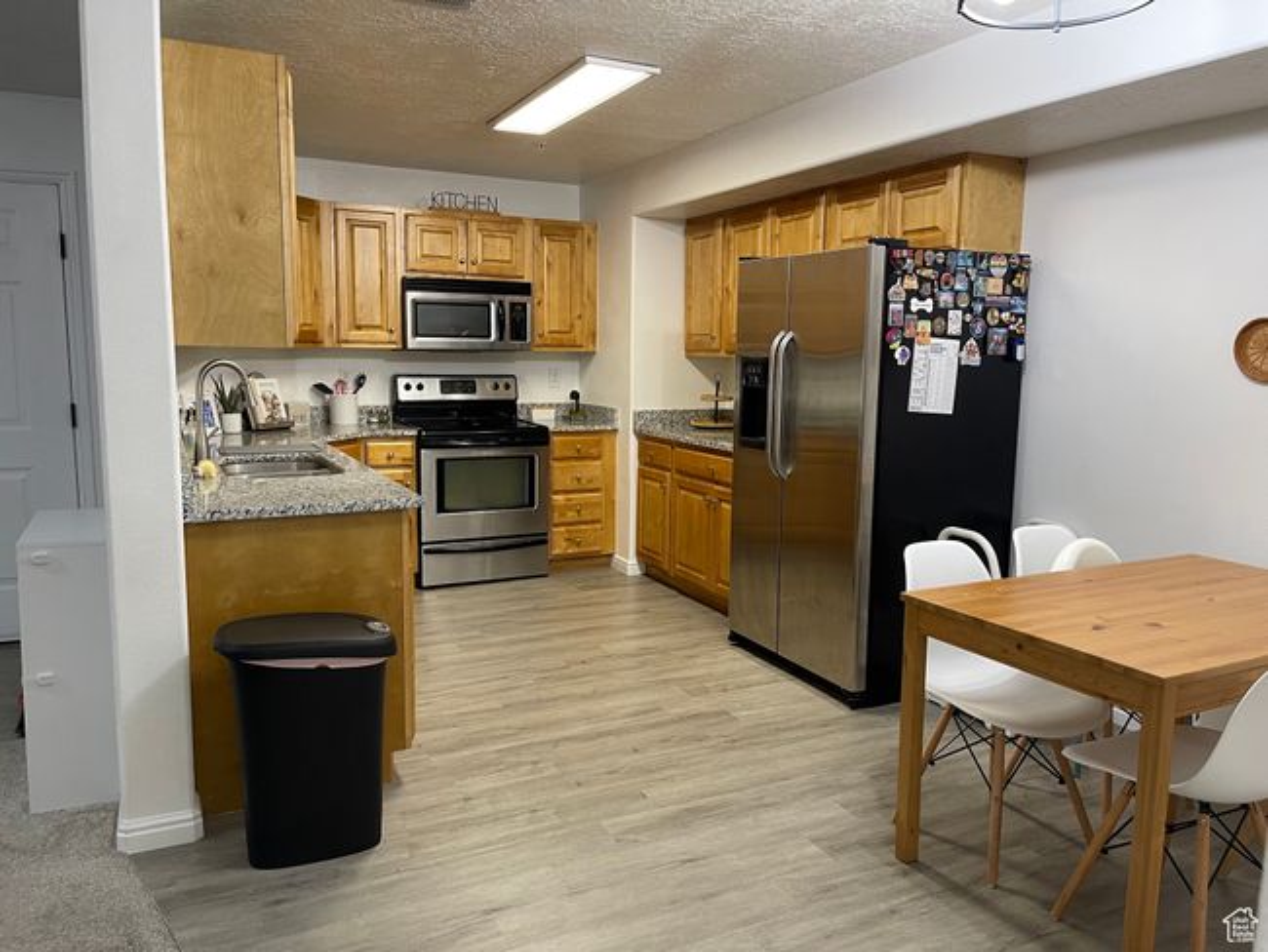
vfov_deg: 54.9
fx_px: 916
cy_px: 476
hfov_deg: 69.4
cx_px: 634
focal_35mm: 25
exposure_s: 1/60
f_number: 1.6
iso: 125
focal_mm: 5.1
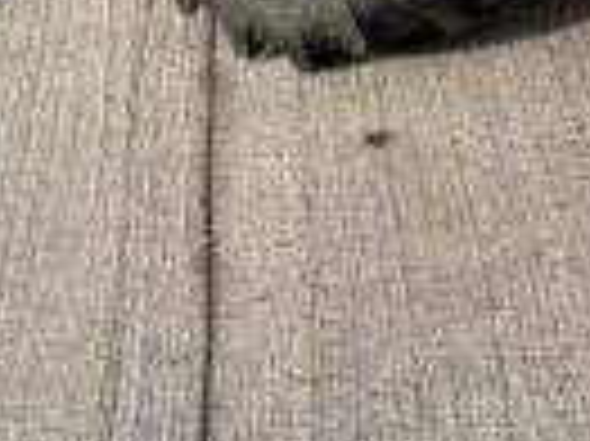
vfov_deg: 8.7
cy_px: -680
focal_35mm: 153
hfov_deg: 11.0
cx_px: 1383
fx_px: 2605
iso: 50
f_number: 1.6
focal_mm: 5.96
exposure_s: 1/873
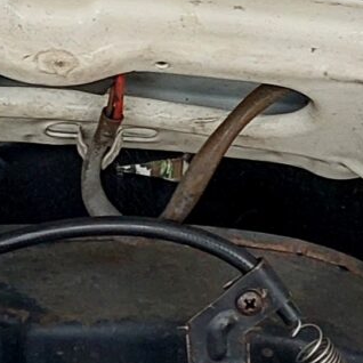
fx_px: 2112
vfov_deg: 8.7
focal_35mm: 178
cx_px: -155
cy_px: 946
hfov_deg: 9.6
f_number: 1.8
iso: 50
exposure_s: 1/100
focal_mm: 5.23
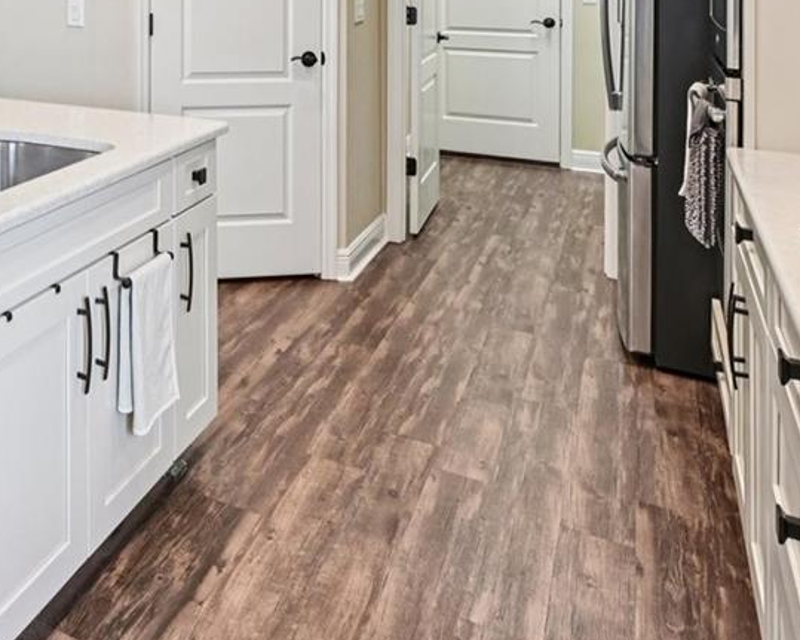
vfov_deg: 33.5
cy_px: -56
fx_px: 923
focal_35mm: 39
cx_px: -46
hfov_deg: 39.6
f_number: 8
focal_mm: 14
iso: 400
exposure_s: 1/25
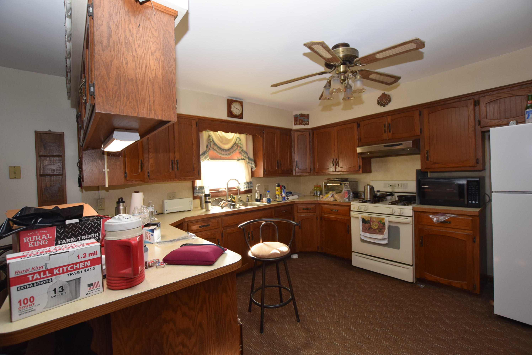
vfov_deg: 77.4
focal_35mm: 15
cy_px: 178
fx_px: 222
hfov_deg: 100.3
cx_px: 266
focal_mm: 10
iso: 800
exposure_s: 1/100
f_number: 5
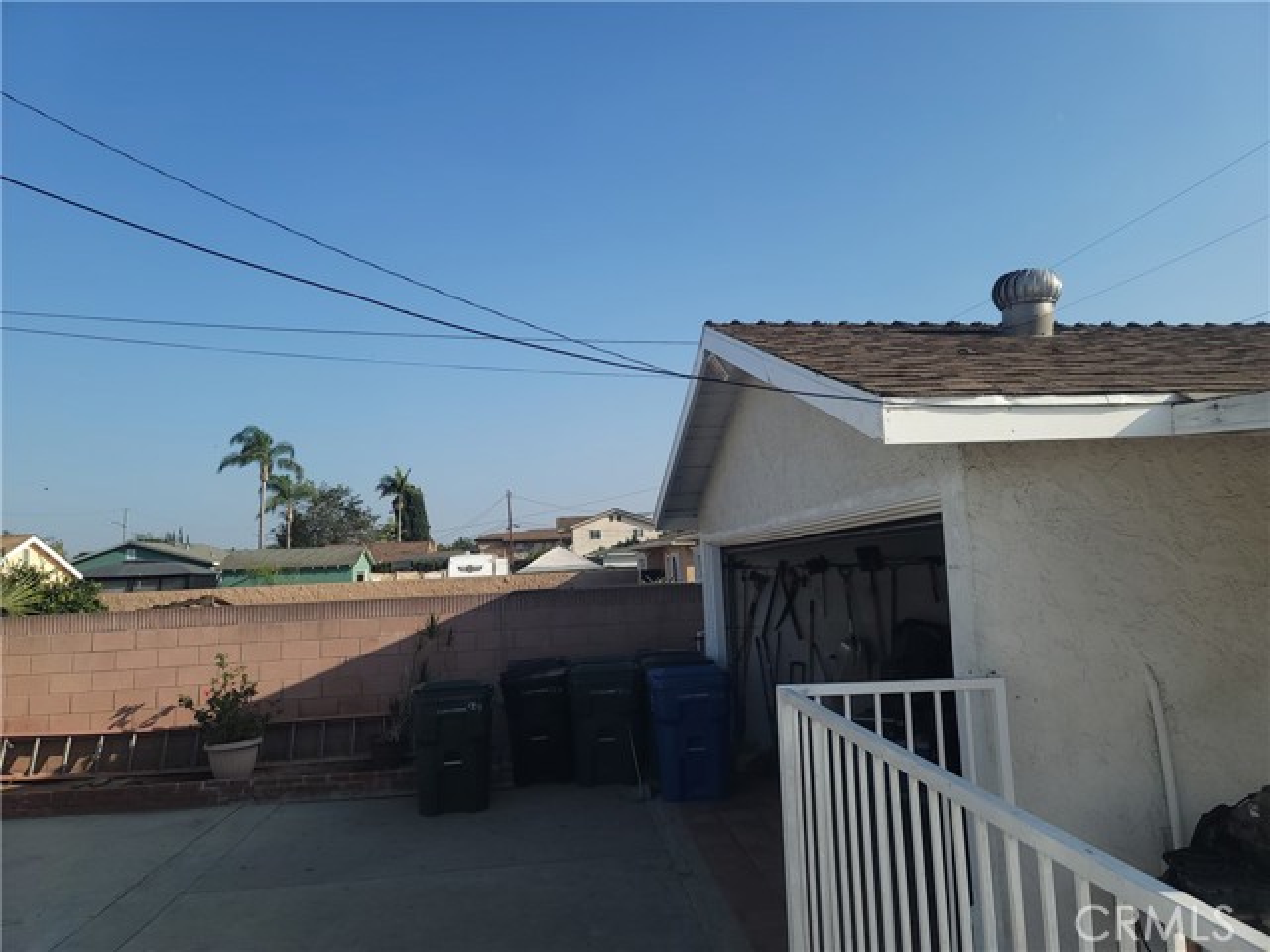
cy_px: 476
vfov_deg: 54.9
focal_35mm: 25
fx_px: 917
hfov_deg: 69.4
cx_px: 635
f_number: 1.8
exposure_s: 1/752
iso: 20
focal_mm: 7
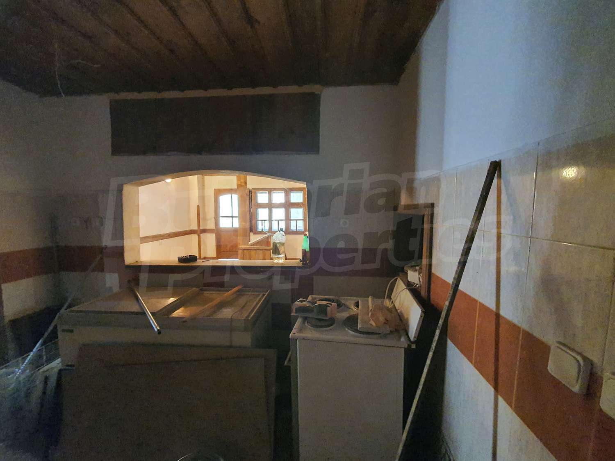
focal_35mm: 13
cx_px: 308
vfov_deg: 89.9
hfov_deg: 106.2
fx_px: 231
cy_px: 230
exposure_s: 1/20
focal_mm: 1.8
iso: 640
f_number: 2.2
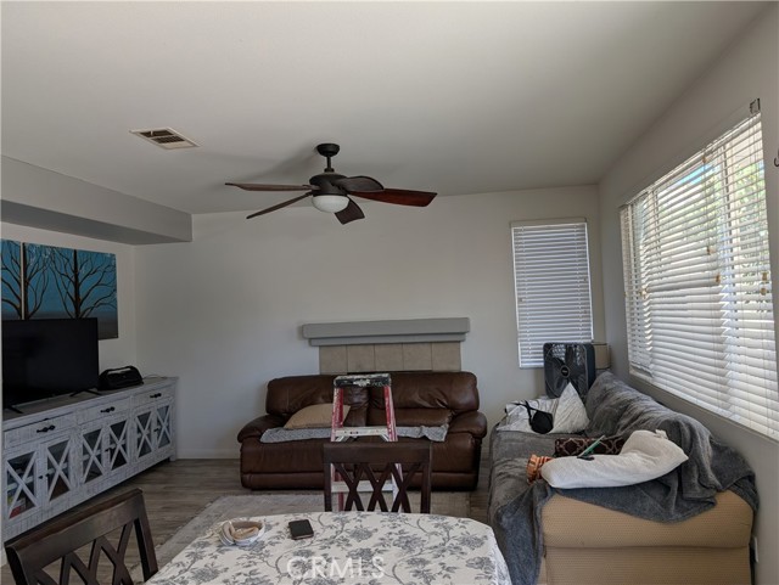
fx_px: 541
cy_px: 292
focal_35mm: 24
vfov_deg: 56.9
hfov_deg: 71.6
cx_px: 390
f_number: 1.68
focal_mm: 6.9
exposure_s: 1/425
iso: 20
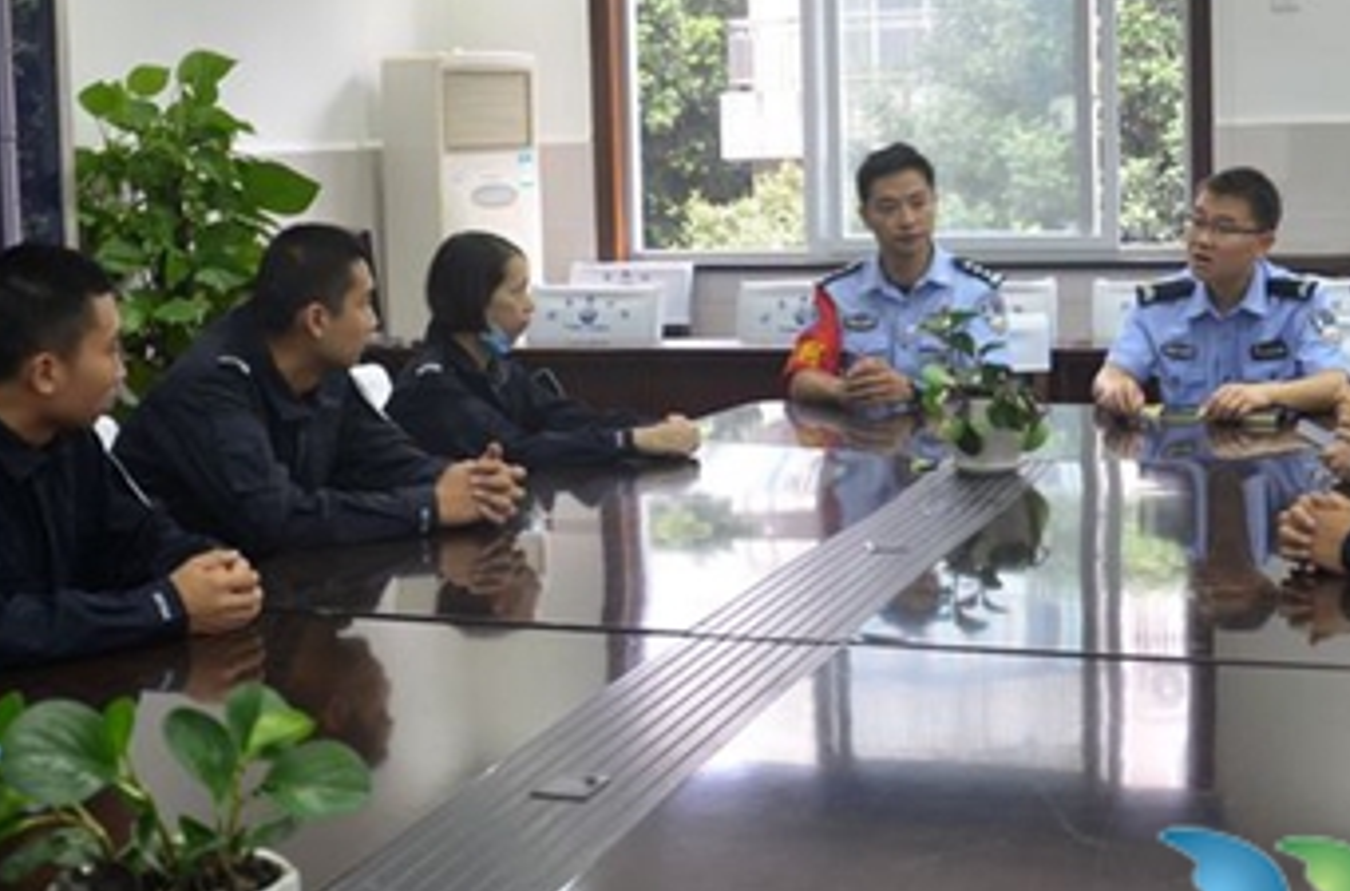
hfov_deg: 32.5
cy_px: 295
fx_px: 2318
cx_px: 661
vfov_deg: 21.7
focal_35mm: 62
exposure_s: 1/10
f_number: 3.8
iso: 160
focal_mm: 22
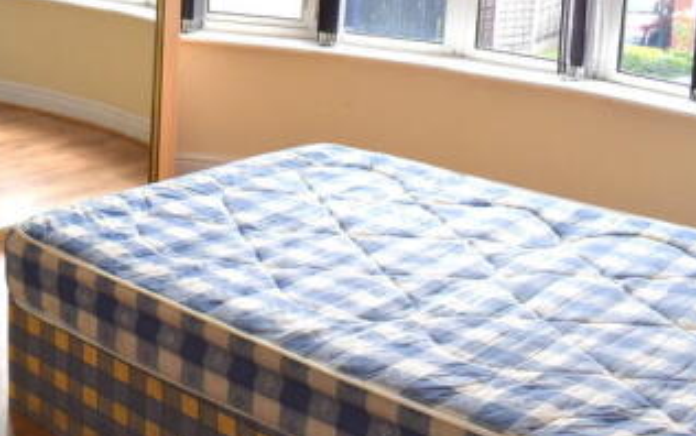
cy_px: 34
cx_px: 67
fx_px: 1082
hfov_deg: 33.7
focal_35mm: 57
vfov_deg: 22.2
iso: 400
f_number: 7.1
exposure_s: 1/200
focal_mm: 18
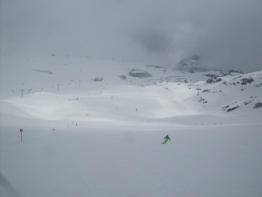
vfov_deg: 37.7
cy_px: 98
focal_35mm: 38
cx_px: 131
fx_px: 288
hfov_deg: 49.0
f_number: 8.4
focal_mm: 6.3
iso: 80
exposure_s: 1/1500
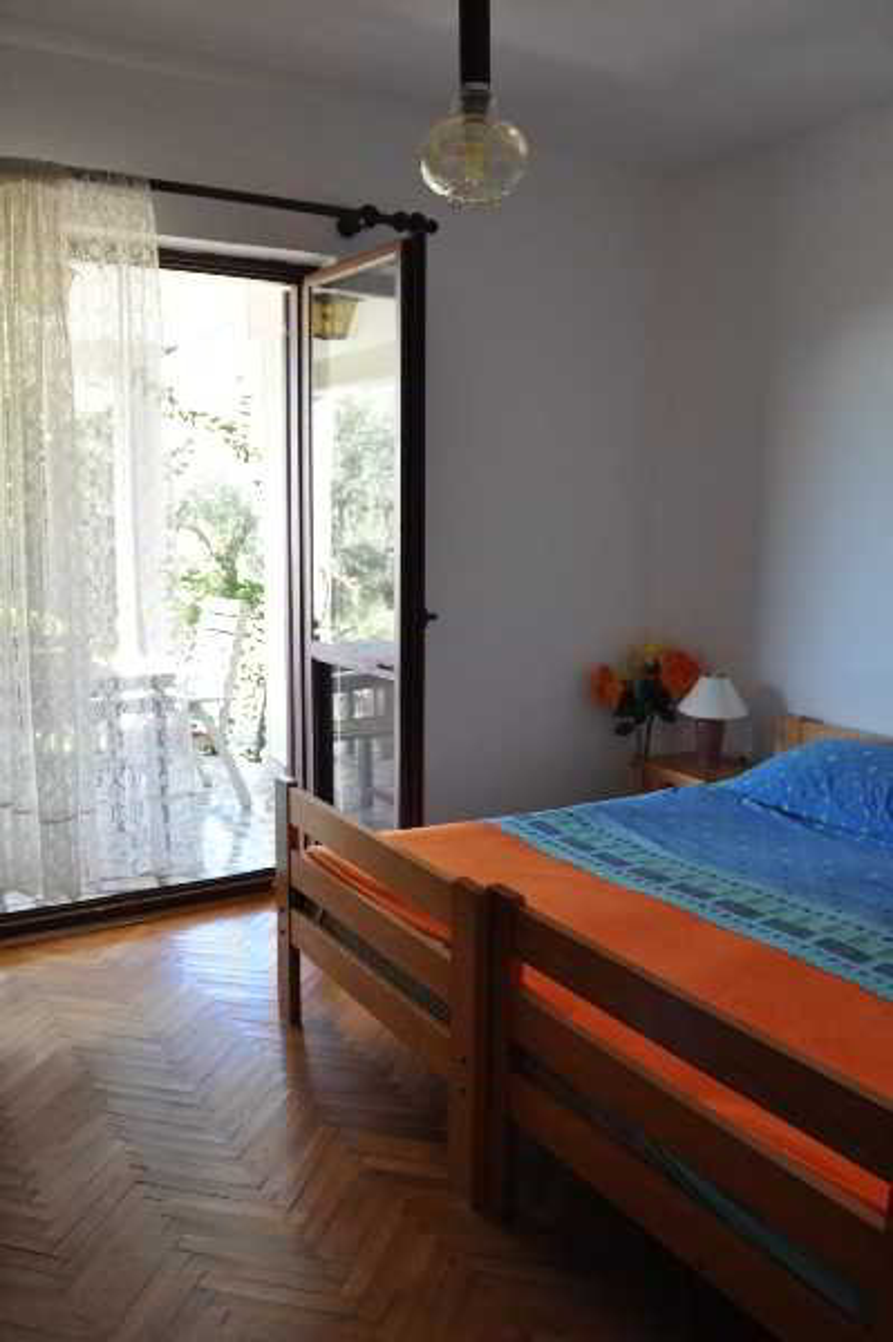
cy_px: 671
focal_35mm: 27
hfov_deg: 47.9
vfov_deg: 67.4
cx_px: 446
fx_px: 1006
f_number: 8
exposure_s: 1/50
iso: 800
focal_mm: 18
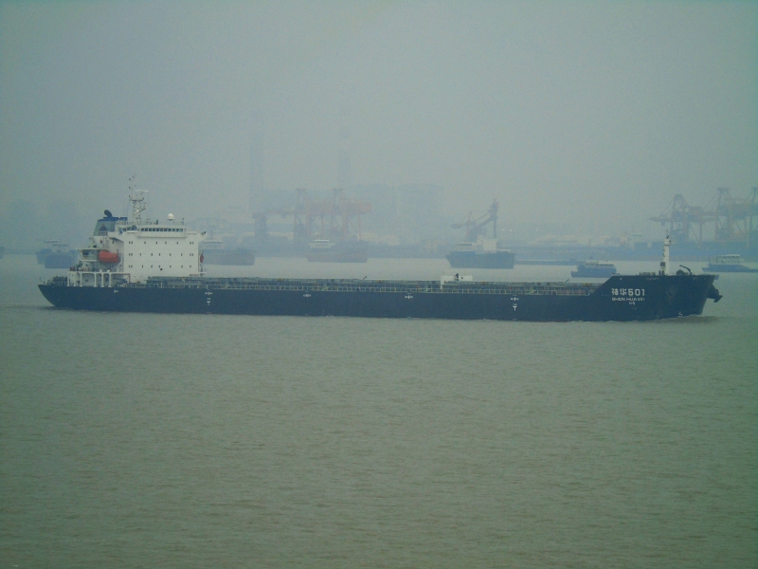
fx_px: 4642
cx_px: 379
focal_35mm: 212
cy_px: 284
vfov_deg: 7.0
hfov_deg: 9.3
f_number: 4.7
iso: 80
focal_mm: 38
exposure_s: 1/200
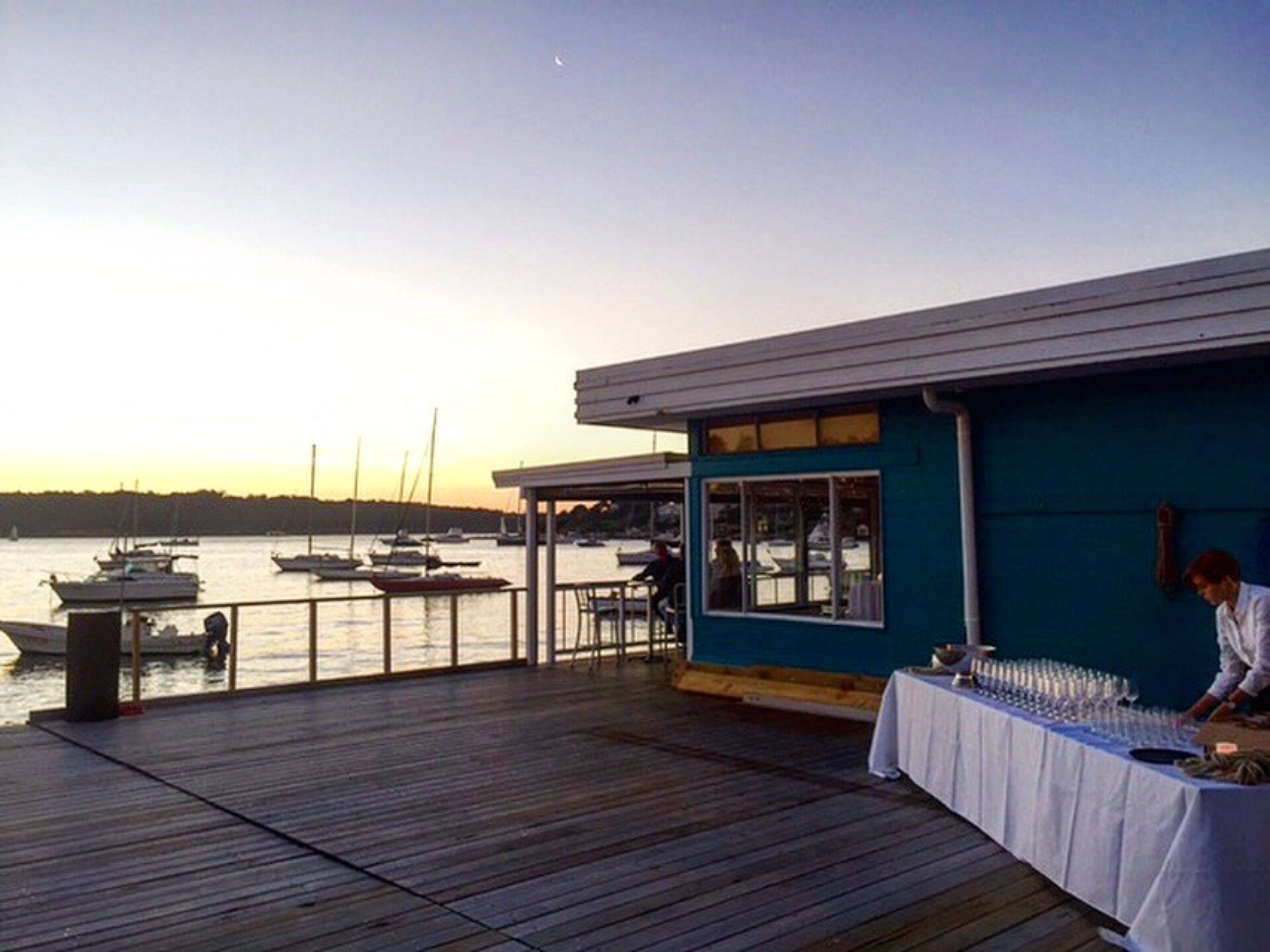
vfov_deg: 48.2
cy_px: 476
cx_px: 635
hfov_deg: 61.7
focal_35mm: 29
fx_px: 1064
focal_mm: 4.15
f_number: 2.2
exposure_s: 1/100
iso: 50
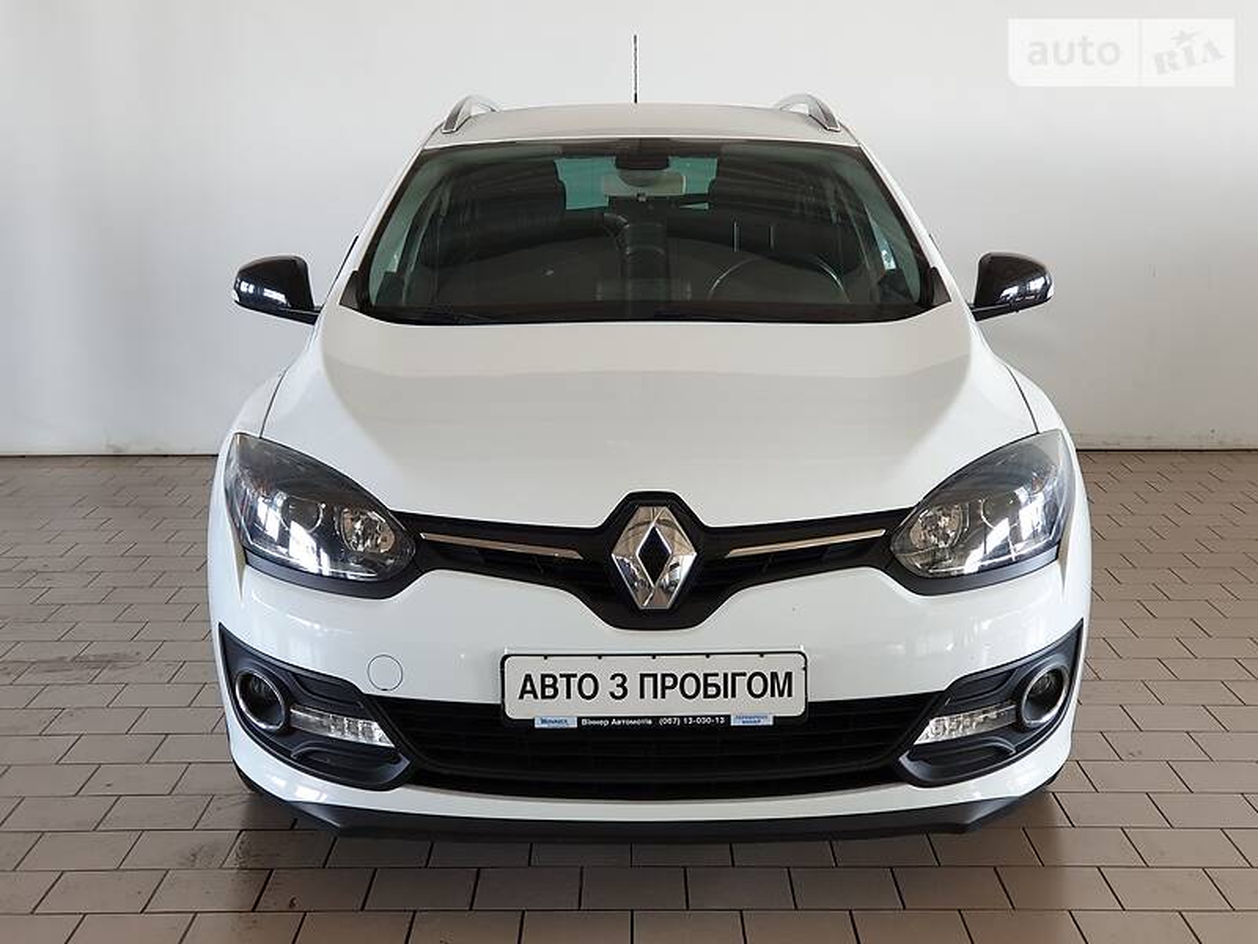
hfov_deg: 36.8
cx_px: 629
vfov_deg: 28.0
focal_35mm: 52
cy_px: 472
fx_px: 1890
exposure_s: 1/33
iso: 100
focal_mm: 6
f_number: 2.4
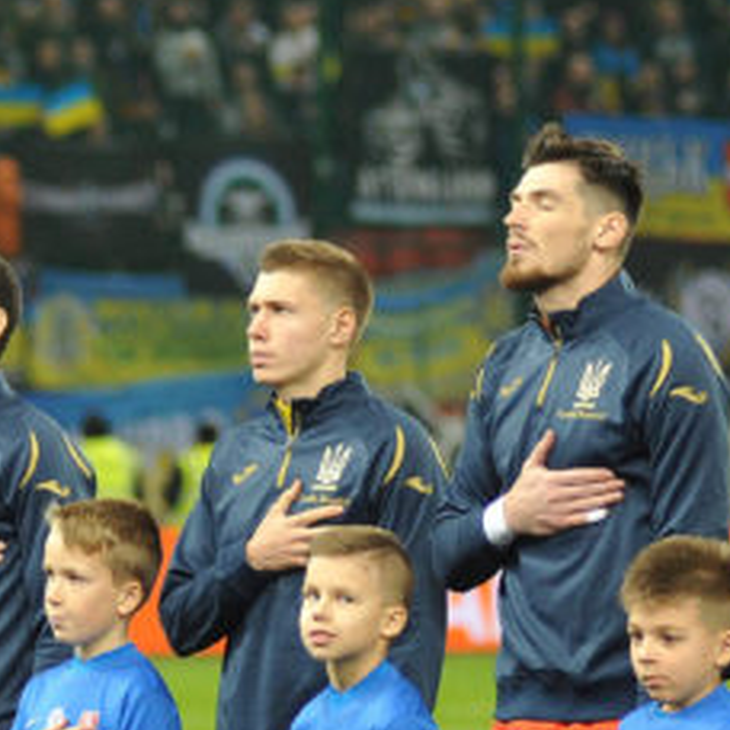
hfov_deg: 5.1
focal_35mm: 344
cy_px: 698
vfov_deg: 5.1
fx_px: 8207
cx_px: -170
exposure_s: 1/800
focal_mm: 120
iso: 1600
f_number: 2.8
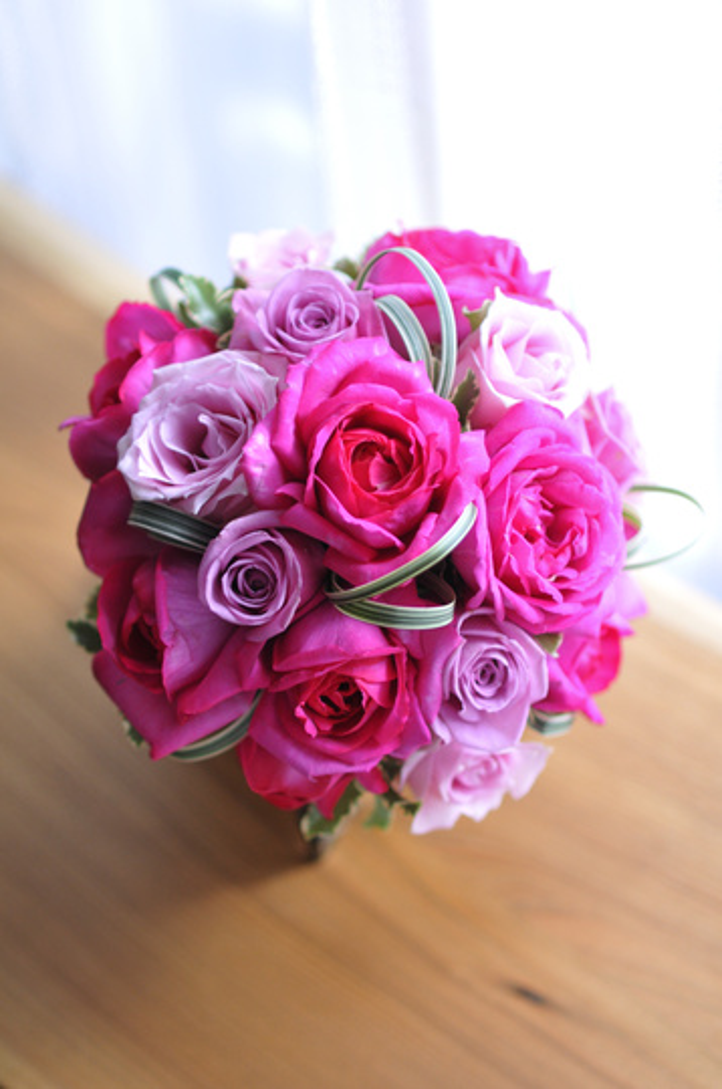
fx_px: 3850
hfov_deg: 10.7
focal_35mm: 128
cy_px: 544
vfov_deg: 16.1
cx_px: 361
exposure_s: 1/2500
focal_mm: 85
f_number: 2
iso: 400
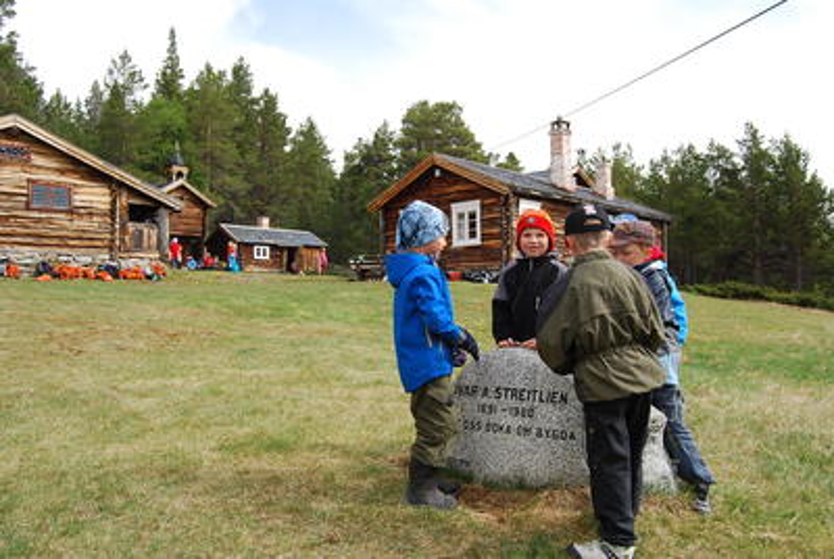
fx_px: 766
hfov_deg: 57.2
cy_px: 280
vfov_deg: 40.1
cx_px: 417
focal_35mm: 33
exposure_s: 1/160
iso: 100
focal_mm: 22
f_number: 6.3
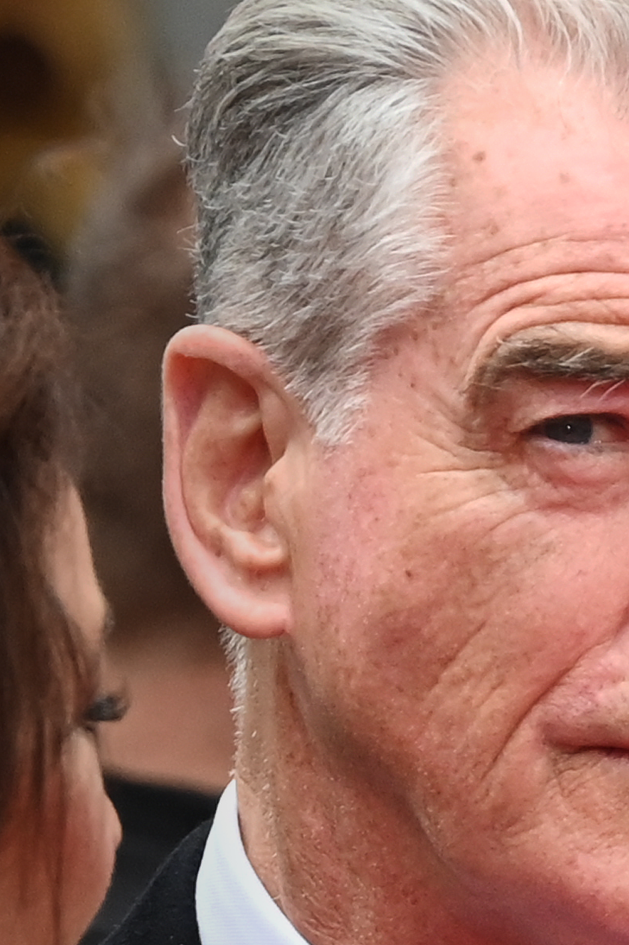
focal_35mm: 380
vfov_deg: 5.4
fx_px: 9971
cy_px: 704
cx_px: 562
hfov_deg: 3.6
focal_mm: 200
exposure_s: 1/250
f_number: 6.3
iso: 1600
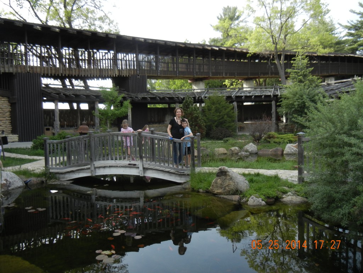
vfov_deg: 46.8
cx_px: 182
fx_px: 315
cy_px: 136
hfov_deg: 60.0
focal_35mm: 30
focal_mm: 5.4
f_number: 3.5
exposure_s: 1/303
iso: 160
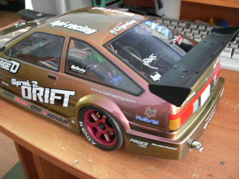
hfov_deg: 49.0
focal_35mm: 38
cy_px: 90
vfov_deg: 37.7
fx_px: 262
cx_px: 120
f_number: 2.8
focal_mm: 8
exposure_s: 1/4.3
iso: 267
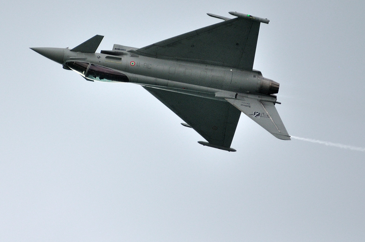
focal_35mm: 767
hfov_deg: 2.7
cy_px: 75
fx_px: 7767
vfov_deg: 1.8
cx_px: 145
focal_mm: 300
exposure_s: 1/1600
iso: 400
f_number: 5.6
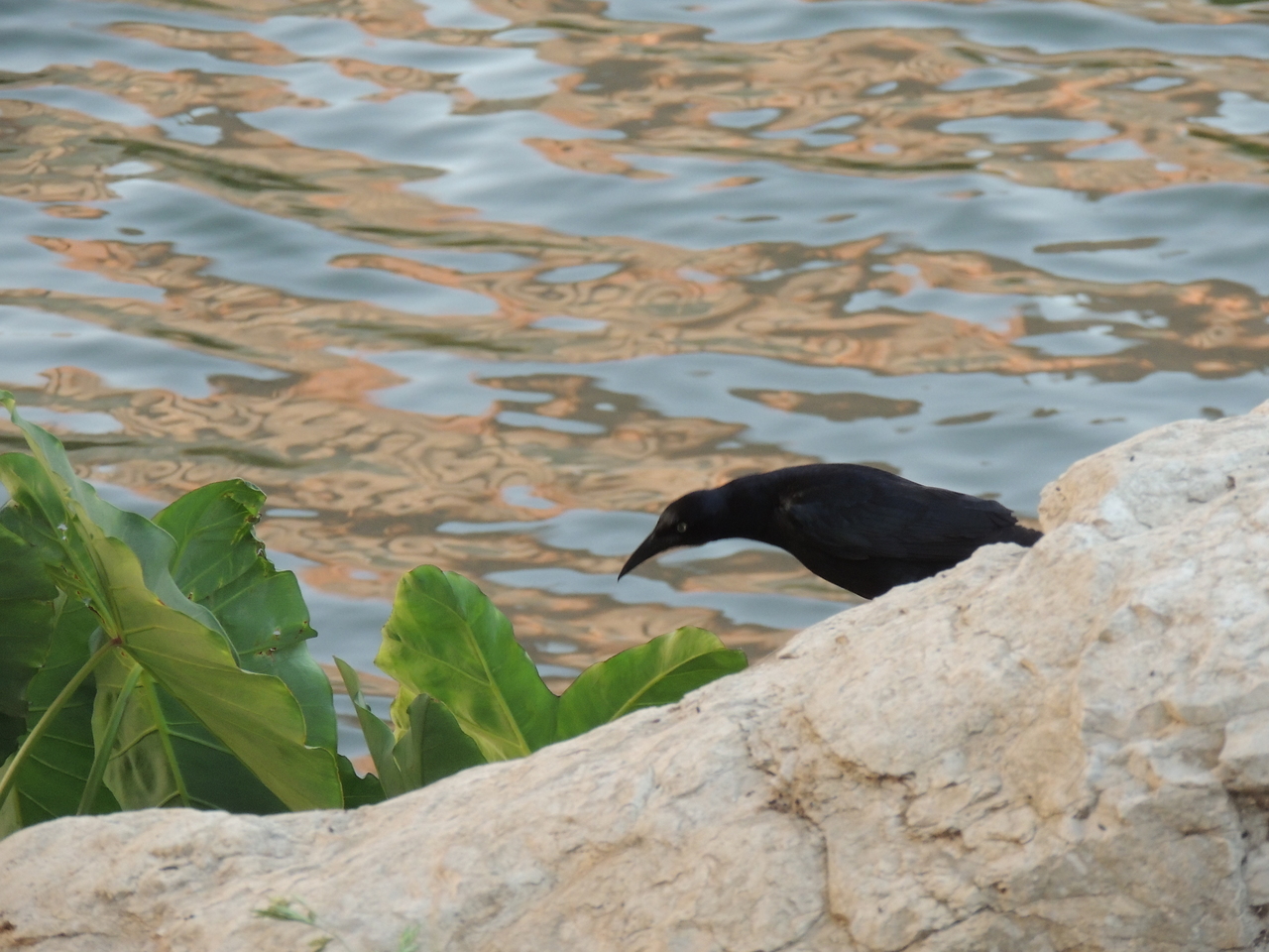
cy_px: 476
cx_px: 634
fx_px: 11914
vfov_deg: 4.6
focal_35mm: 325
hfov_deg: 6.1
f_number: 4.8
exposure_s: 1/50
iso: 500
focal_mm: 57.9
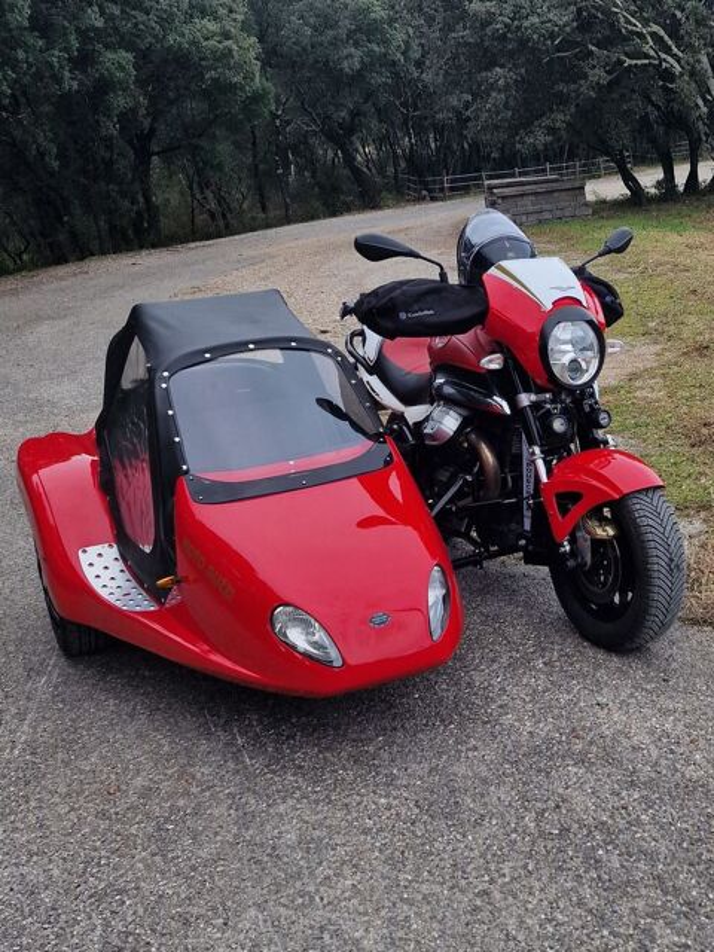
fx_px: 633
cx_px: 357
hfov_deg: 58.9
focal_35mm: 23
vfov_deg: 73.9
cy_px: 476
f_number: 1.8
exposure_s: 1/323
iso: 50
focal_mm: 6.4
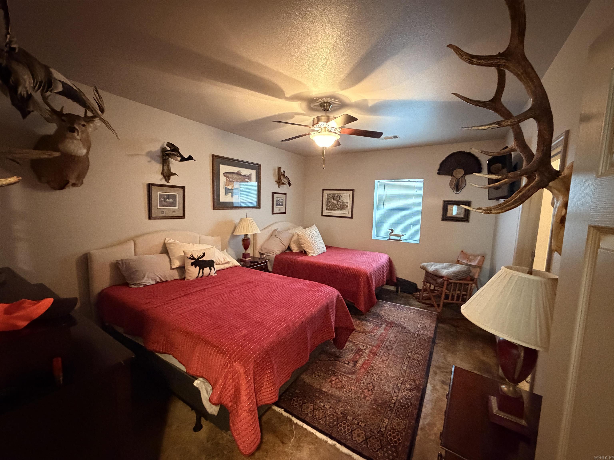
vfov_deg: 85.7
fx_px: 248
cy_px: 230
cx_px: 307
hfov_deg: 102.1
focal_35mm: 14
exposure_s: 1/40
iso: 1000
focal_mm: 2.22
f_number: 2.2
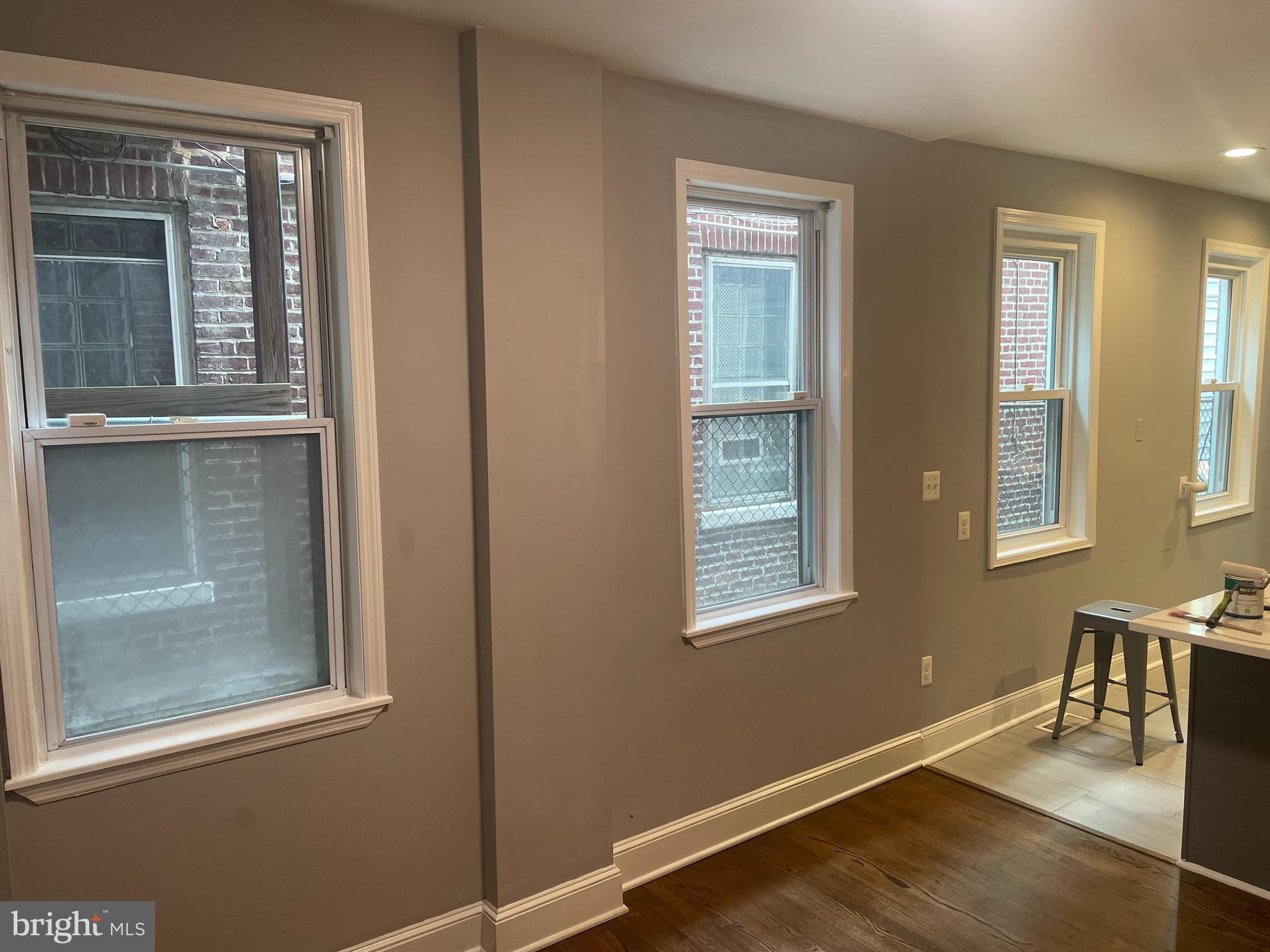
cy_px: 476
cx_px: 635
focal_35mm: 26
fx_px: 954
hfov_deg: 67.3
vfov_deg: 53.1
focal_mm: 4.2
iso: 125
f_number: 1.6
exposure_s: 1/60
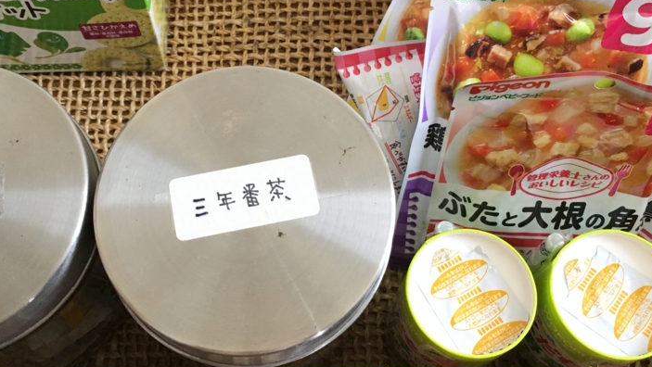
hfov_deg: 44.5
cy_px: 123
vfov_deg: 25.9
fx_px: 796
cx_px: 280
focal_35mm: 46
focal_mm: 4.15
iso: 160
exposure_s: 1/30
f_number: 2.2
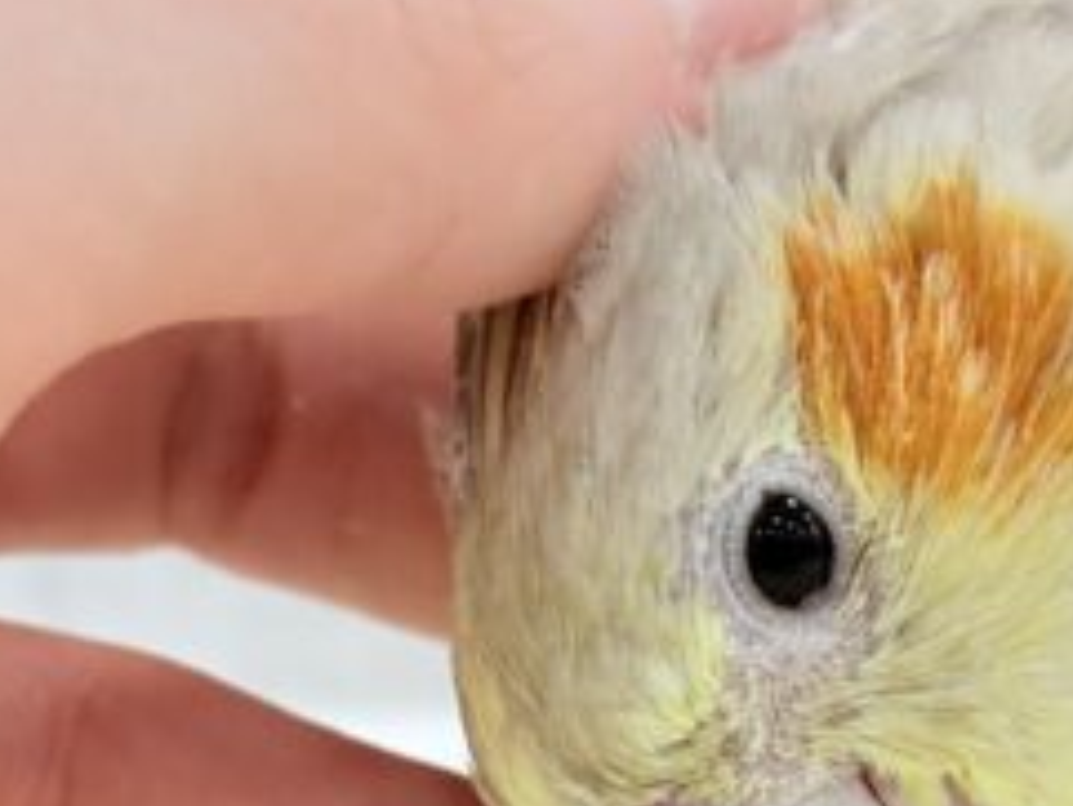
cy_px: 819
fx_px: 4280
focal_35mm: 138
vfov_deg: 10.7
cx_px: 975
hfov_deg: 14.1
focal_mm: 5.96
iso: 64
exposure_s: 1/100
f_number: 1.6
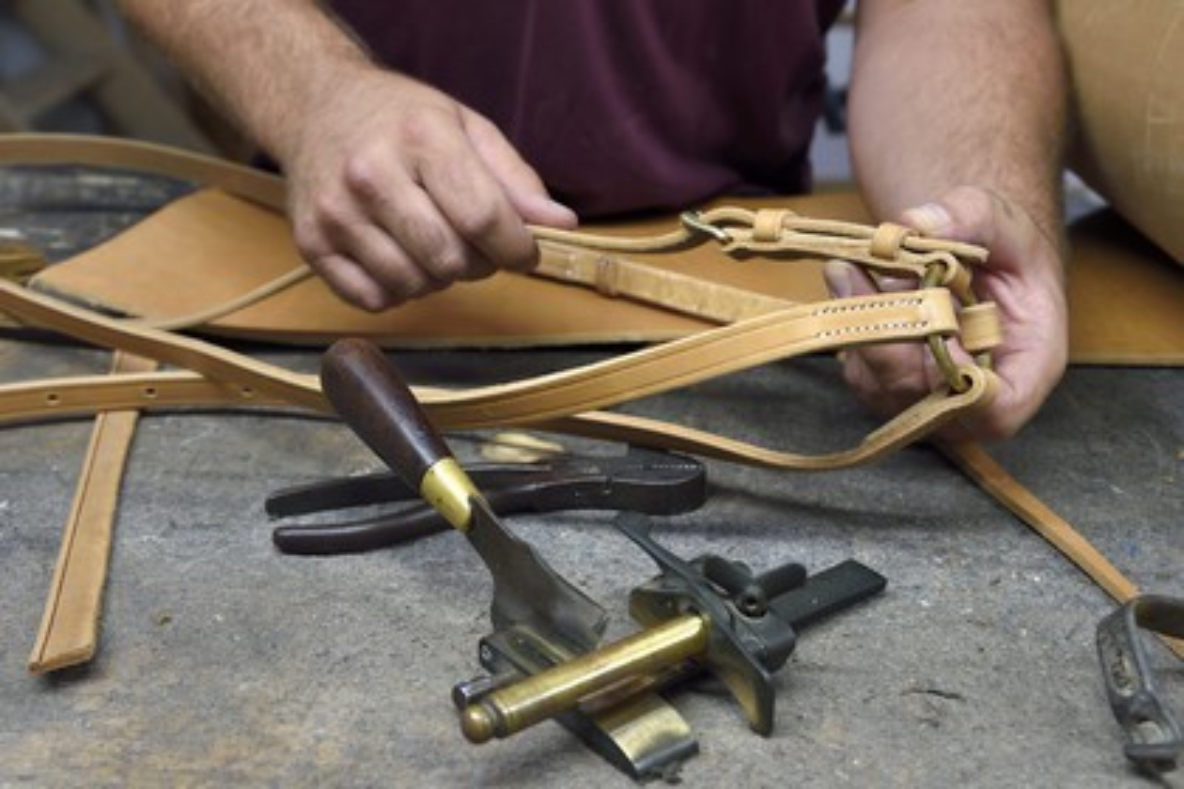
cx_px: 592
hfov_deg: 39.6
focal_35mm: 50
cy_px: 394
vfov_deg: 27.0
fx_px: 1644
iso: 1600
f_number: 7.1
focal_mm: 50
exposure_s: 1/60
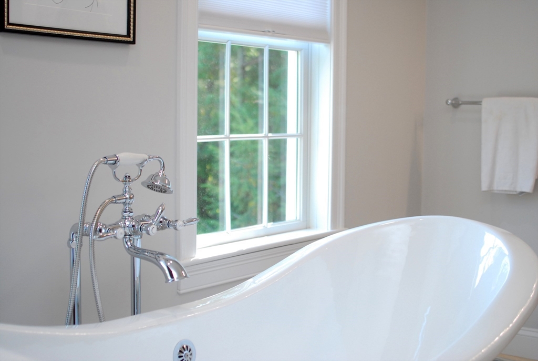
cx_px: 269
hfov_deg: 37.8
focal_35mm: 52
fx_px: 786
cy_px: 180
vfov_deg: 25.8
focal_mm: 35
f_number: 2.5
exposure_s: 1/250
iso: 500
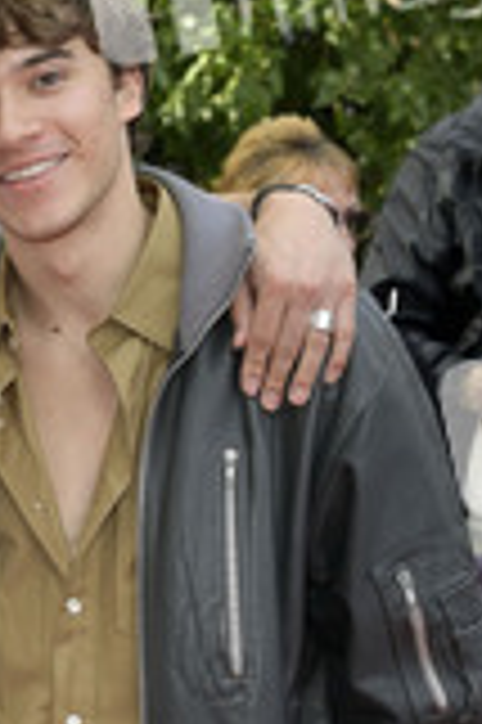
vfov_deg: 16.3
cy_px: 634
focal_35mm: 124
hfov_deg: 10.8
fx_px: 2496
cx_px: -99
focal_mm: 50
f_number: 5.6
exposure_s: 1/200
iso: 400
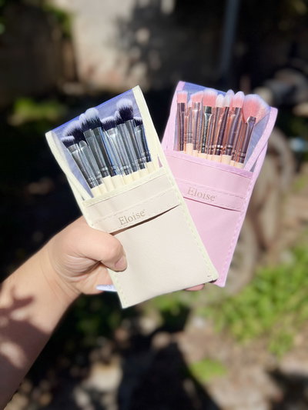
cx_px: 154
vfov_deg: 67.3
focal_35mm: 26
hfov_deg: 53.1
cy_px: 205
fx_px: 308
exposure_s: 1/11364
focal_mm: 5.7
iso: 50
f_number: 1.5
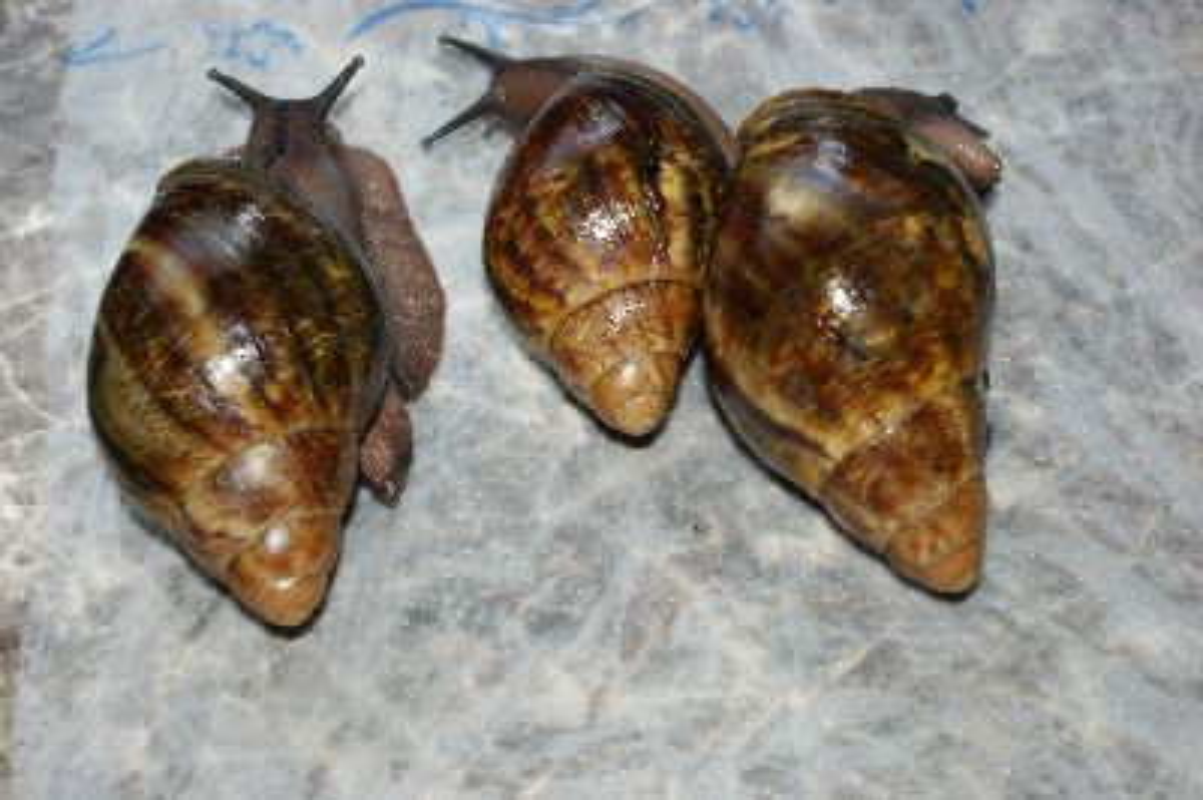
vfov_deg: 25.7
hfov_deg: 37.9
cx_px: 602
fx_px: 1753
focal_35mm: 52
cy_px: 400
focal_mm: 35
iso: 400
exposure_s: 1/60
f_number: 6.3
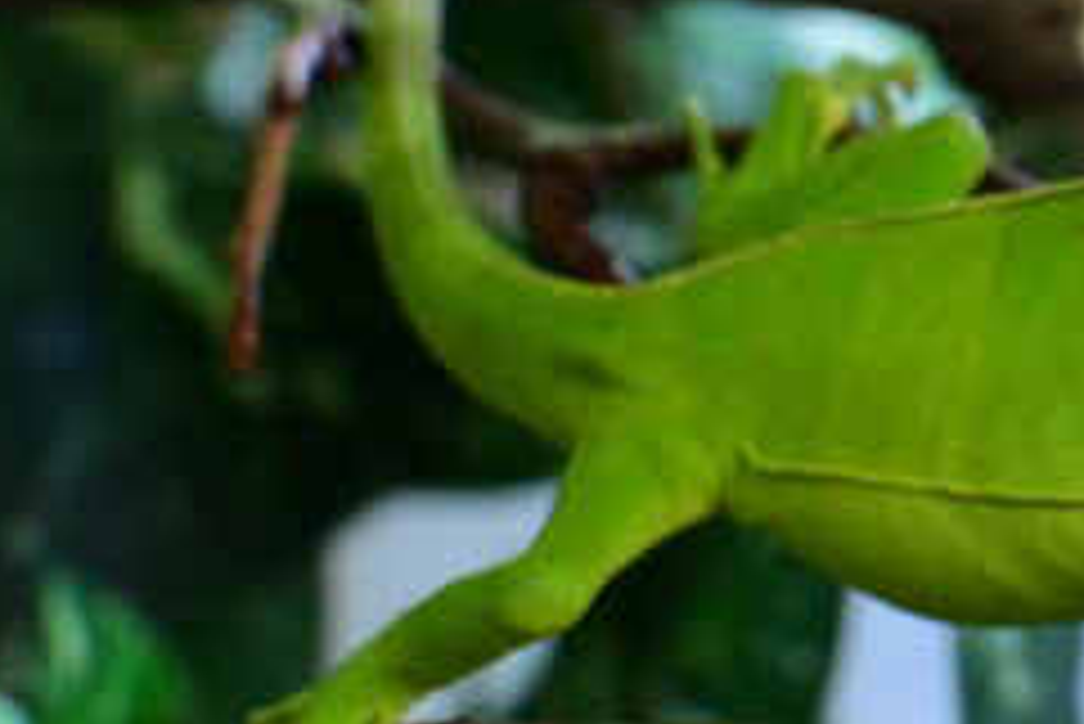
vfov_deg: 9.2
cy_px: 324
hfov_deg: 13.2
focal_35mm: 149
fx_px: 4489
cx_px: 1457
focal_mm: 35
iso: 8000
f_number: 8
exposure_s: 1/200
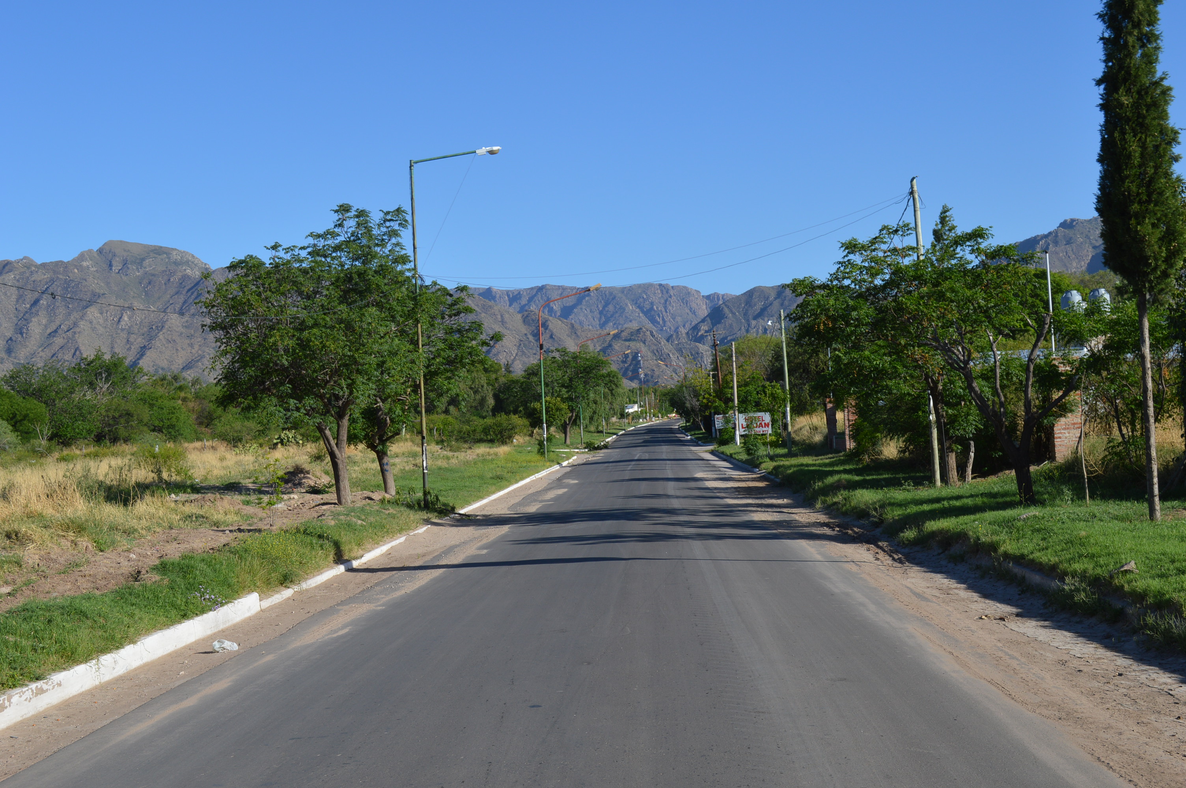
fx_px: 1679
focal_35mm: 51
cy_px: 394
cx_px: 593
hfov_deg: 38.9
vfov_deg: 26.4
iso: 100
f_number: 8
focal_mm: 34
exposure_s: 1/250
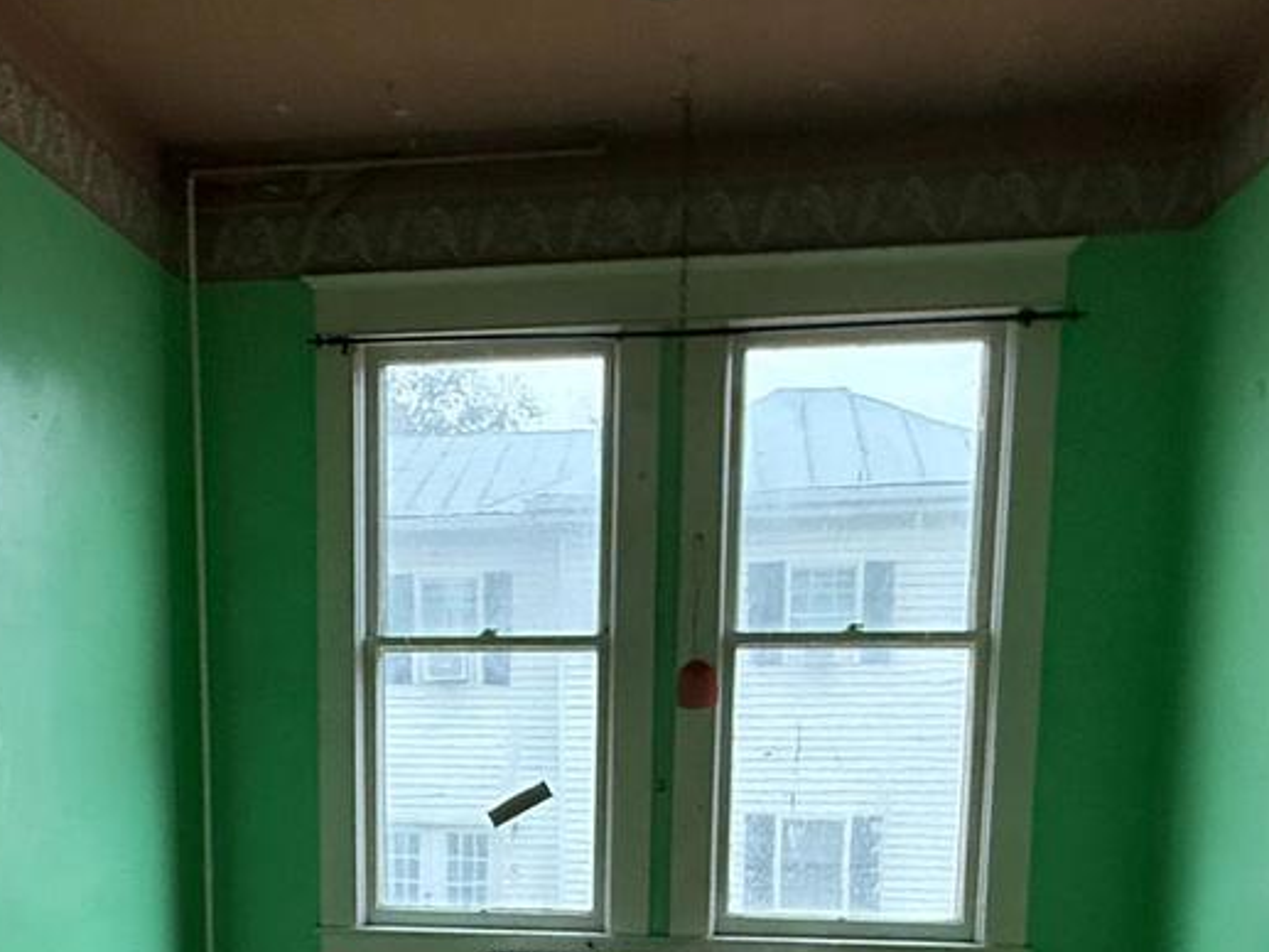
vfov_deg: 34.4
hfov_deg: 47.4
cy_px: 893
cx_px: 474
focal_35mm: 39
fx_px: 1430
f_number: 2.2
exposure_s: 1/120
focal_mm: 2.22
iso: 320
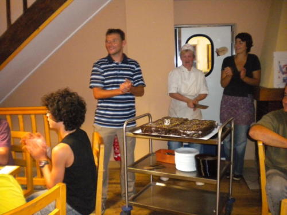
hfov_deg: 52.6
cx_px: 144
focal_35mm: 35
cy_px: 108
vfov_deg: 40.7
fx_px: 290
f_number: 3.1
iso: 800
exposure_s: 1/30
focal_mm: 6.3
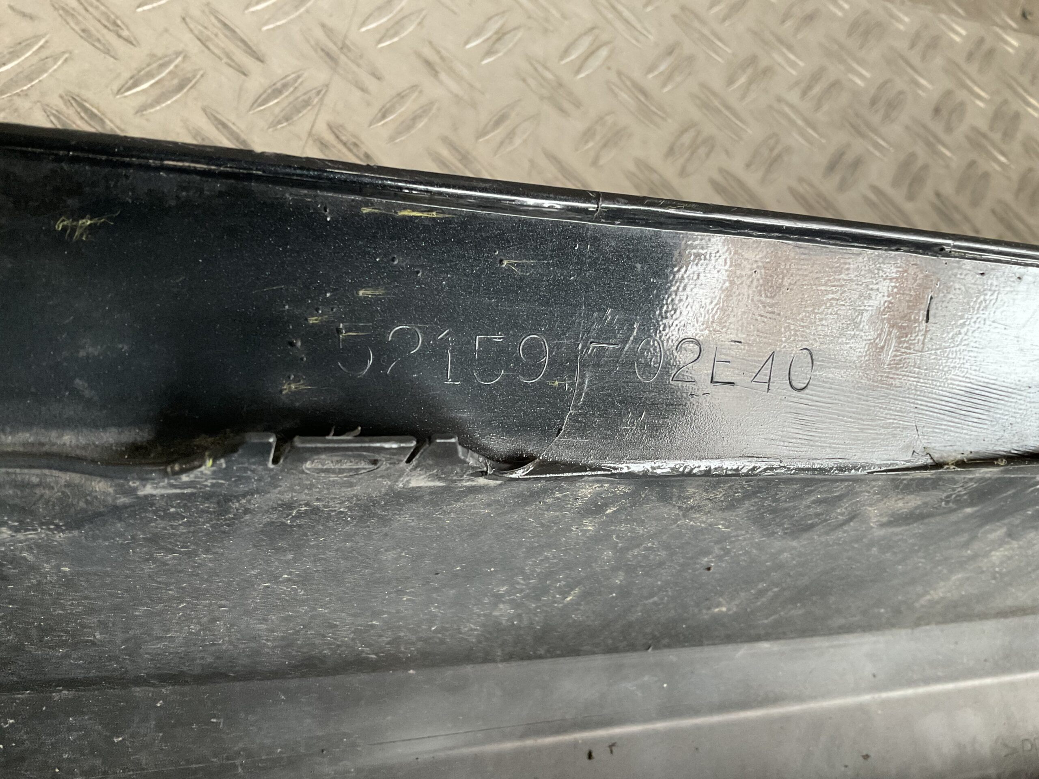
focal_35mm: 29
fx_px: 870
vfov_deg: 48.2
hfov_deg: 61.7
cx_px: 520
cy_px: 390
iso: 160
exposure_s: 1/60
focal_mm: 3
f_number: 1.8
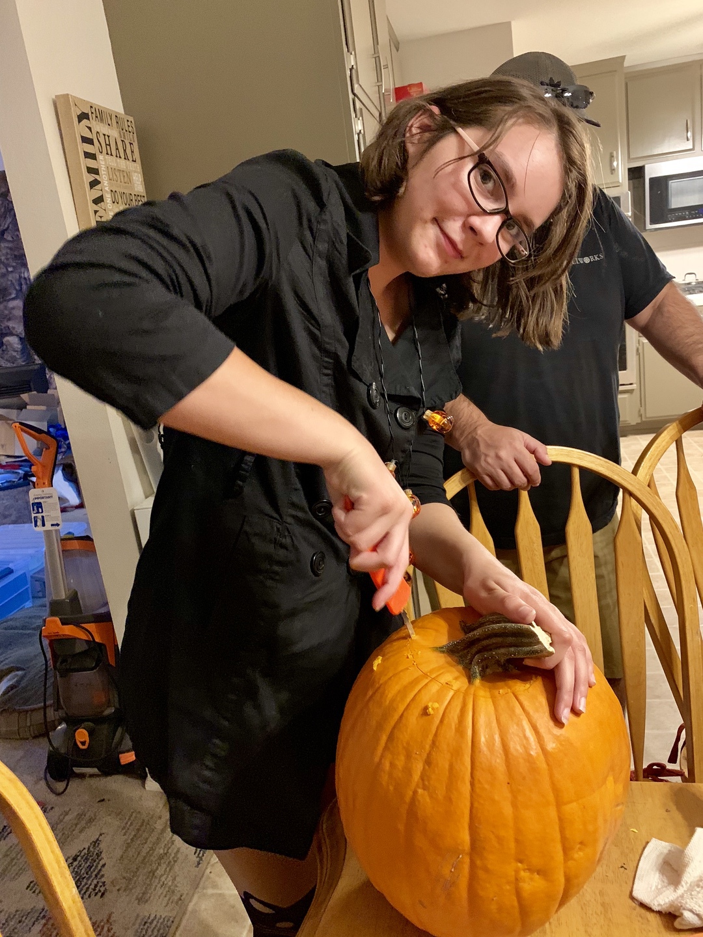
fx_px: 704
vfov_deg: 67.3
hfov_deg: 53.1
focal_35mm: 26
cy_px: 468
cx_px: 352
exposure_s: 1/30
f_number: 1.8
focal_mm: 4.25
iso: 640
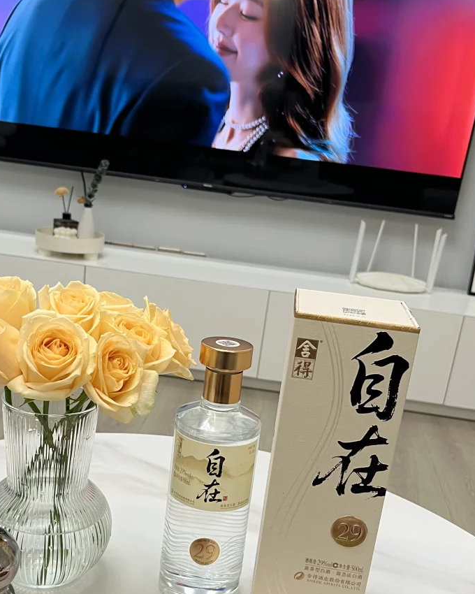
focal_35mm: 43
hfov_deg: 34.7
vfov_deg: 42.3
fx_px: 756
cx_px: 180
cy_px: 396
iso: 80
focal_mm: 5.1
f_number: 1.6
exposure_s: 1/50
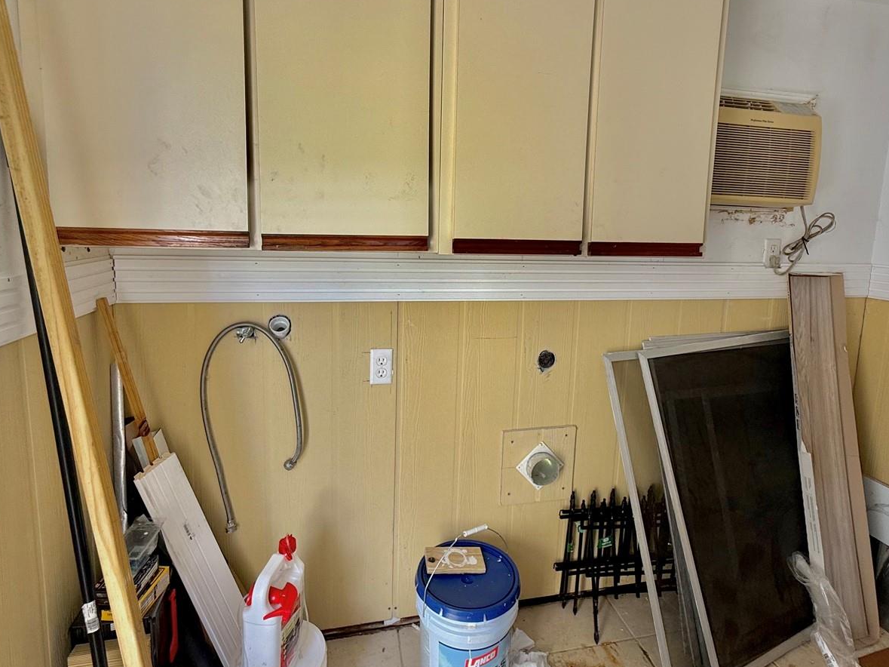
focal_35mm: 19
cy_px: 285
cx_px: 448
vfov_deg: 68.3
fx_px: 488
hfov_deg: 84.7
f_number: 2.2
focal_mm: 2.22
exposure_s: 1/123
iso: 50
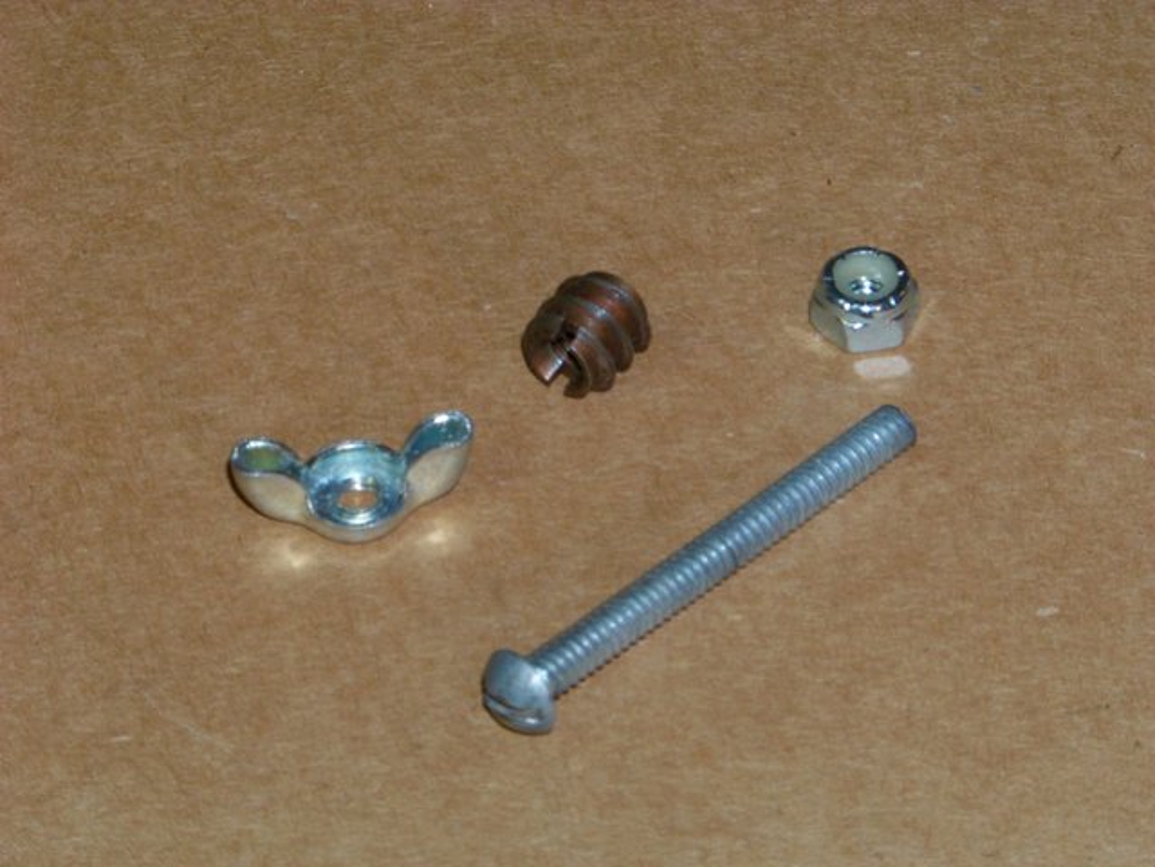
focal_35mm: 172
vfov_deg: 8.6
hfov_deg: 11.5
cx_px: 578
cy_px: 434
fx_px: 5739
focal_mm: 27.5
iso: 64
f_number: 8
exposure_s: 1/25
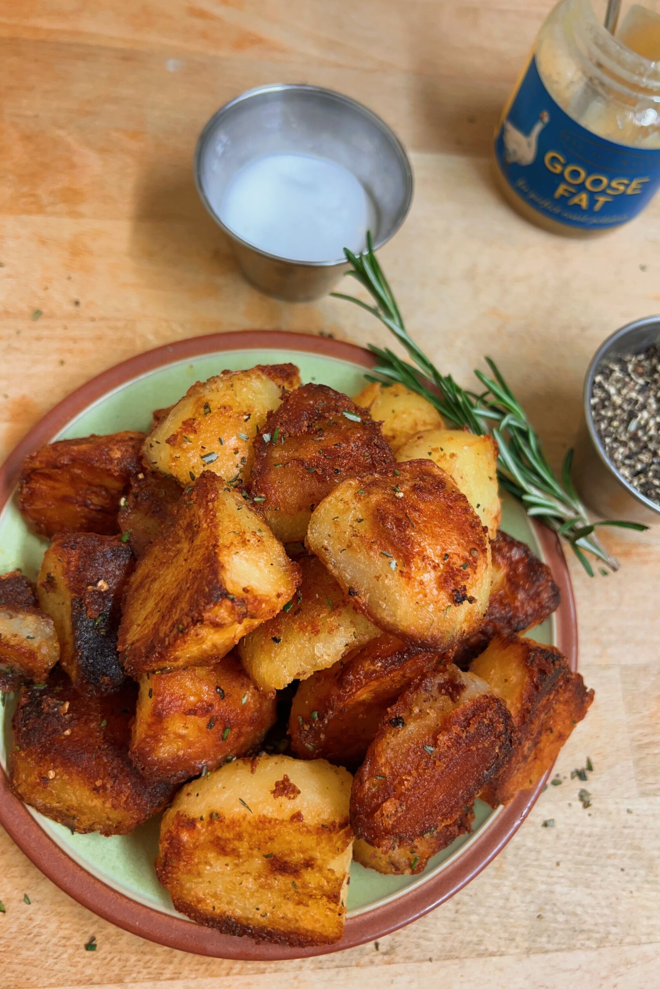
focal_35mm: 28
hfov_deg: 46.4
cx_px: 328
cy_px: 499
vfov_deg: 65.5
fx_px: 770
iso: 100
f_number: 1.5
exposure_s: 1/100
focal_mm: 5.7
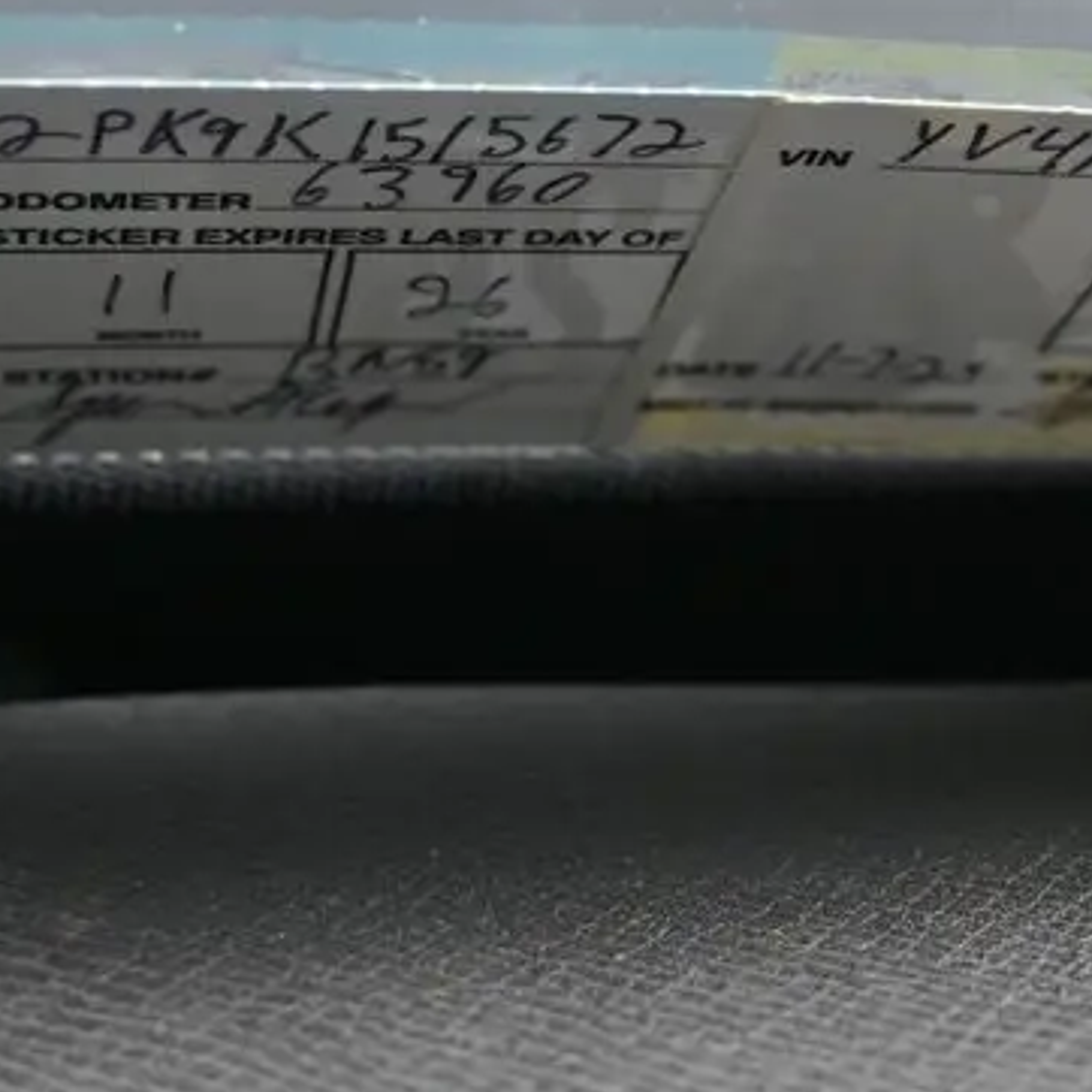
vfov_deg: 19.1
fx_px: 3219
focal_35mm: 90
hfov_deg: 19.2
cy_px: 243
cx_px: 694
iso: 450
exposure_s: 1/125
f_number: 4.2
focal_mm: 25
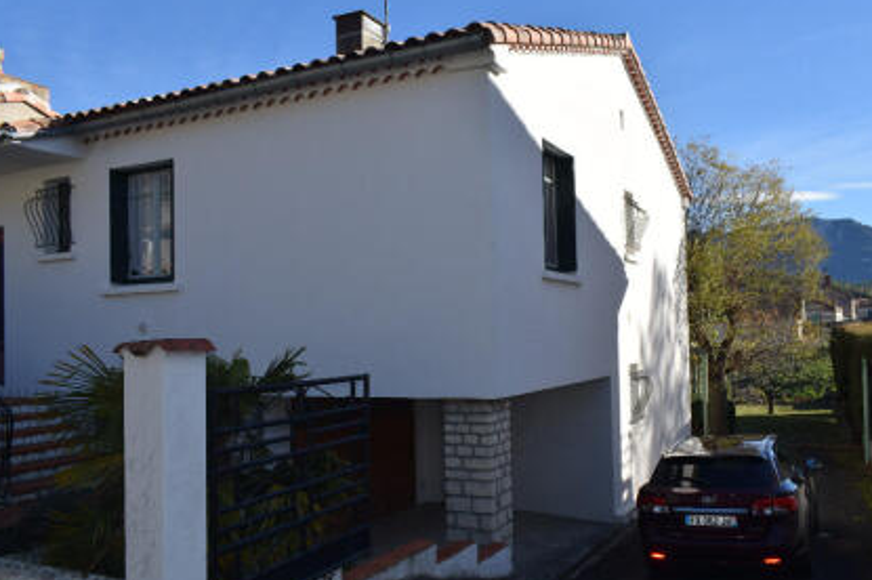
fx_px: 750
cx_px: 471
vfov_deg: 42.2
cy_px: 306
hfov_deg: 60.2
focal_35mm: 31
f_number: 10
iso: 100
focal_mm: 18
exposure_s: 1/200
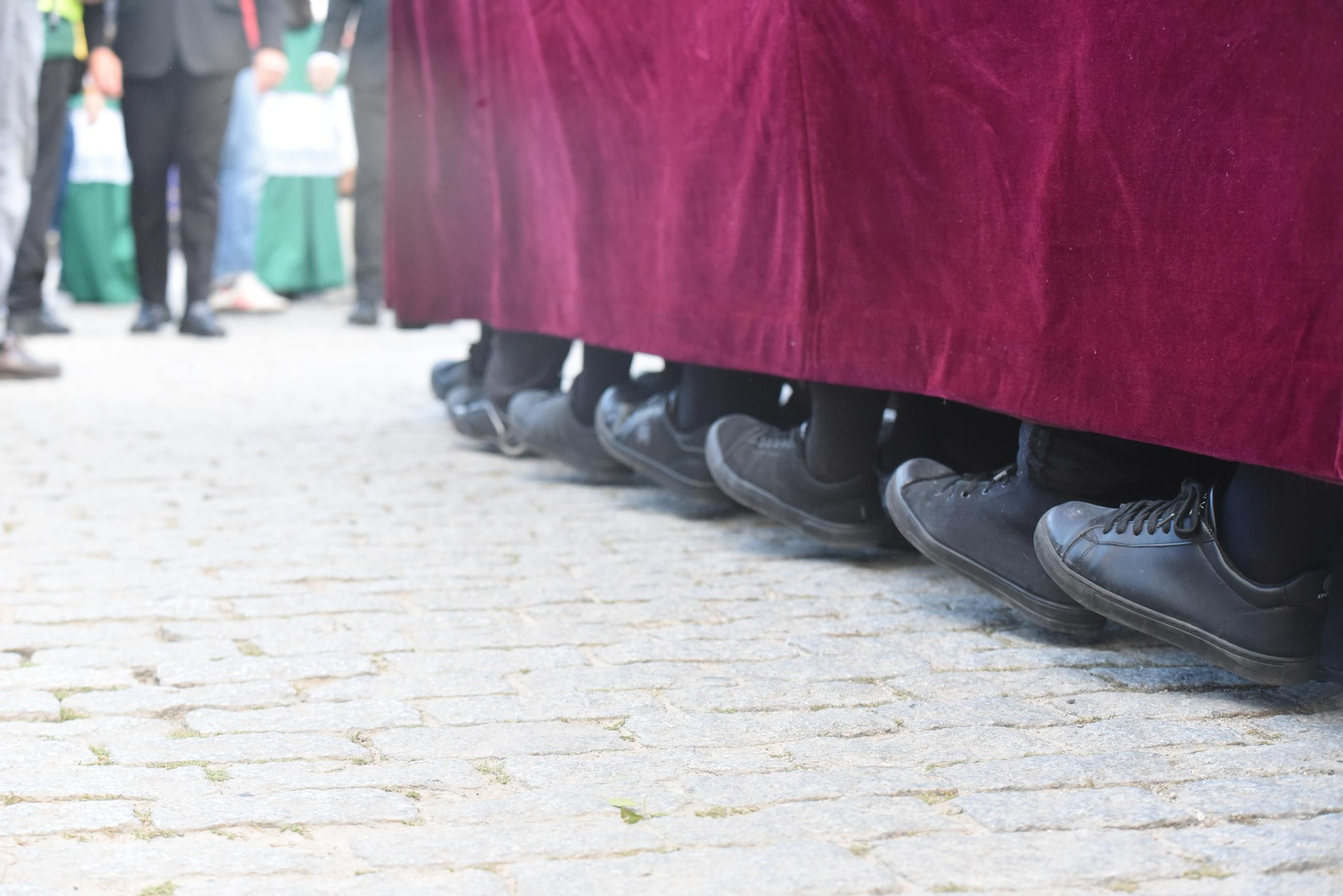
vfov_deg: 19.5
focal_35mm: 70
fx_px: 2612
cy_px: 448
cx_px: 672
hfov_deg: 28.8
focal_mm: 70
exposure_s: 1/320
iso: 5000
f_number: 5
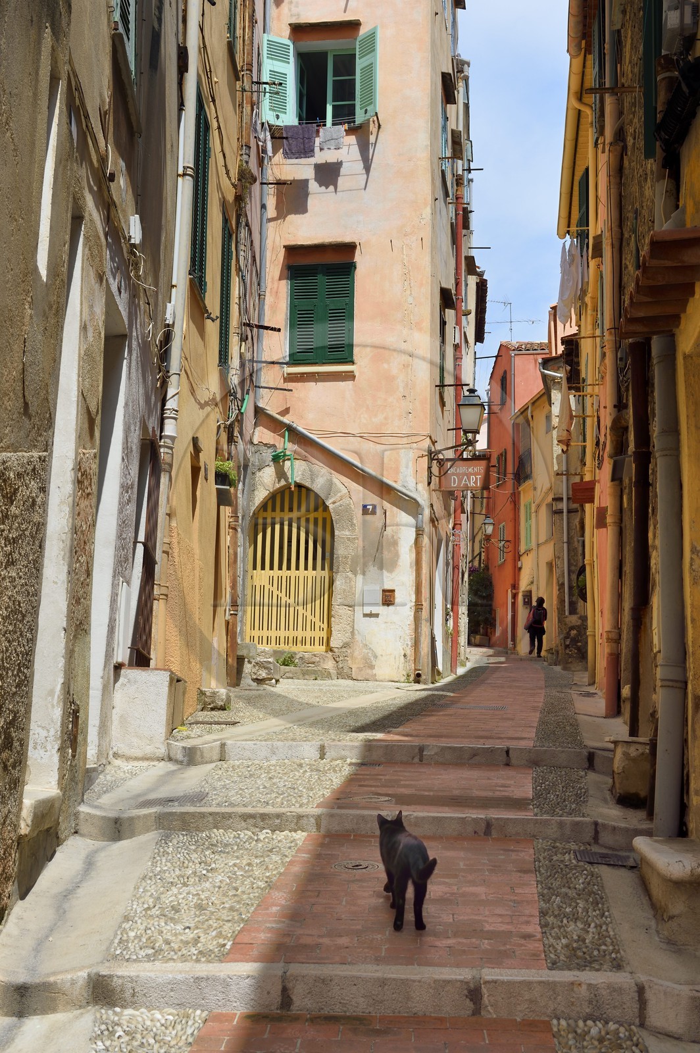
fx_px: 1315
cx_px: 350
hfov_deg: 29.8
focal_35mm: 45
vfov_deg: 43.6
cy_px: 526
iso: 200
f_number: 13
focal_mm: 45
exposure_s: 1/250
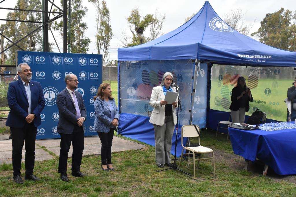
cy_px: 98
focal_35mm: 45
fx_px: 370
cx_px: 148
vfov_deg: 29.9
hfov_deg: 43.6
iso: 1600
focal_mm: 30
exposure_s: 1/800
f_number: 14
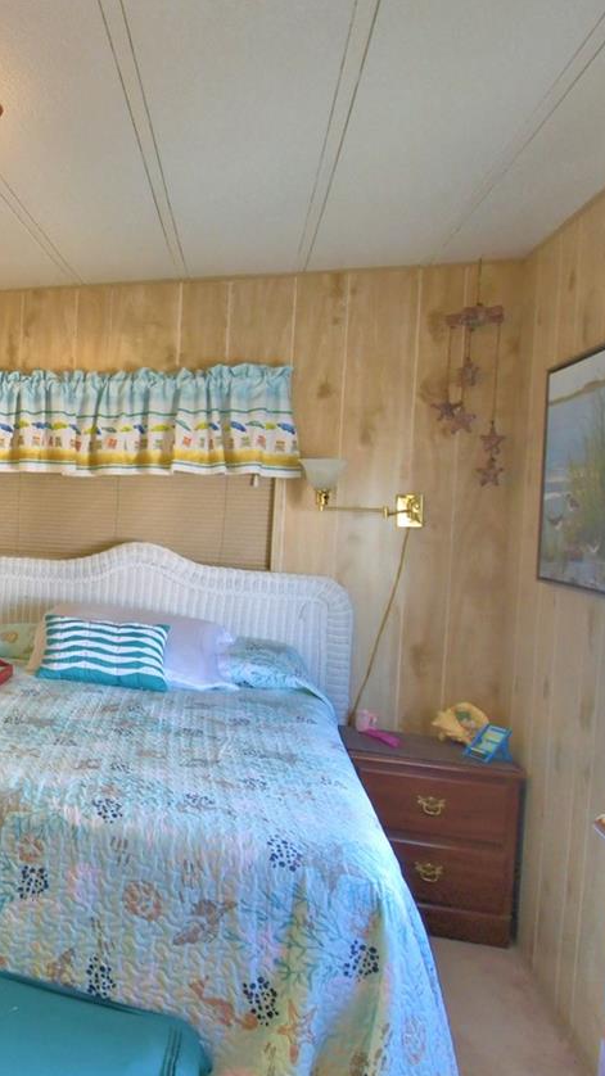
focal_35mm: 30
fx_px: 856
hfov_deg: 31.6
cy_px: 517
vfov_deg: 64.3
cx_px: -145
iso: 400
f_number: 4.5
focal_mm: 10
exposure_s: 1/60
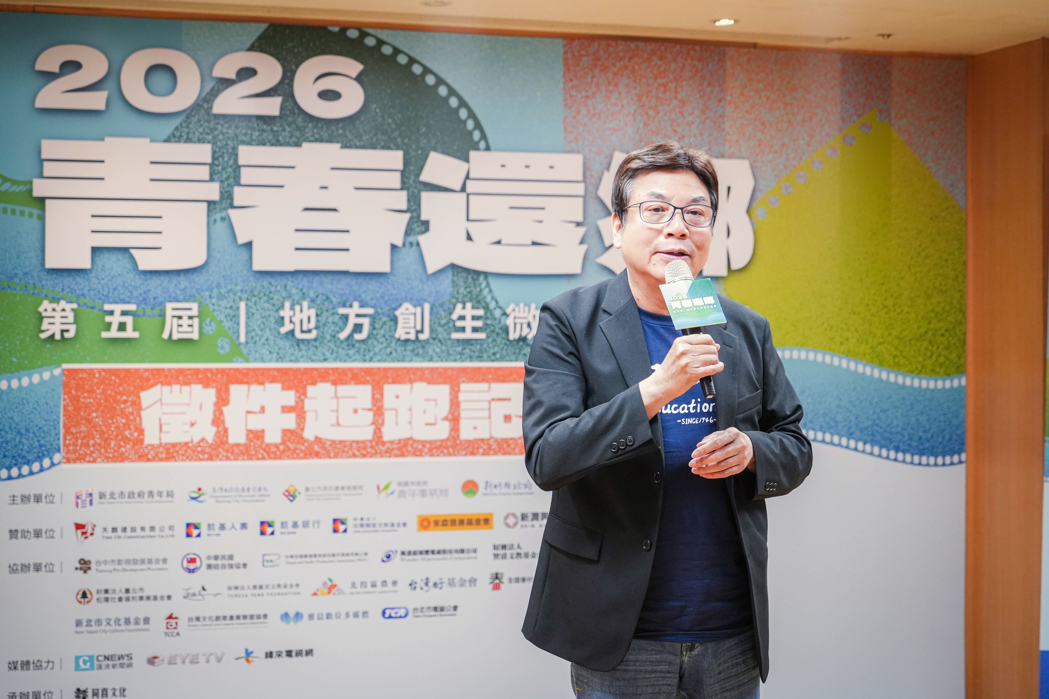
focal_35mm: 59
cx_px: 524
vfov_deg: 23.0
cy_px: 350
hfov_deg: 33.9
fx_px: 1719
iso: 3200
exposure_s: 1/200
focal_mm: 59
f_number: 4
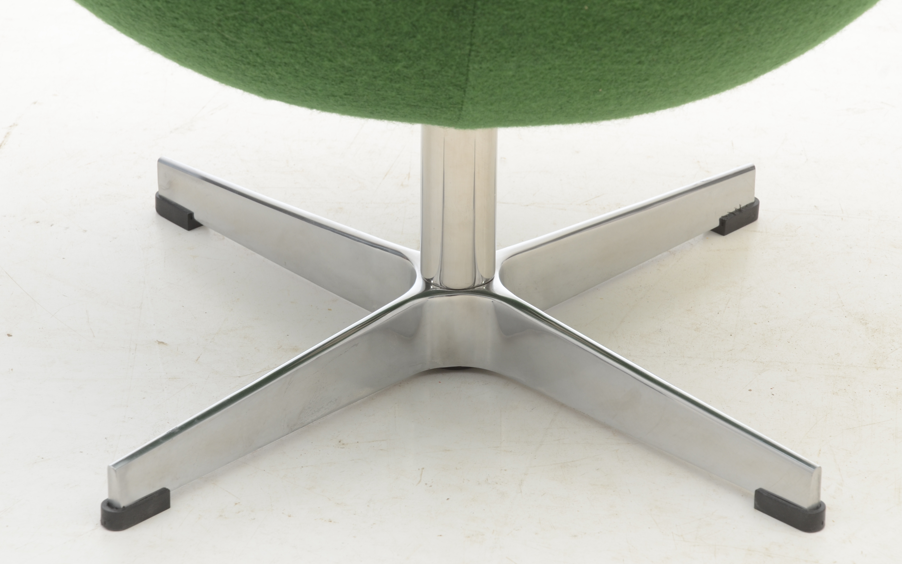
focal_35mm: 141
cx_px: 452
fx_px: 3466
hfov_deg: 14.8
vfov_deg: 9.3
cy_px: 281
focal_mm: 92
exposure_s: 1/125
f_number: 9
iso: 200
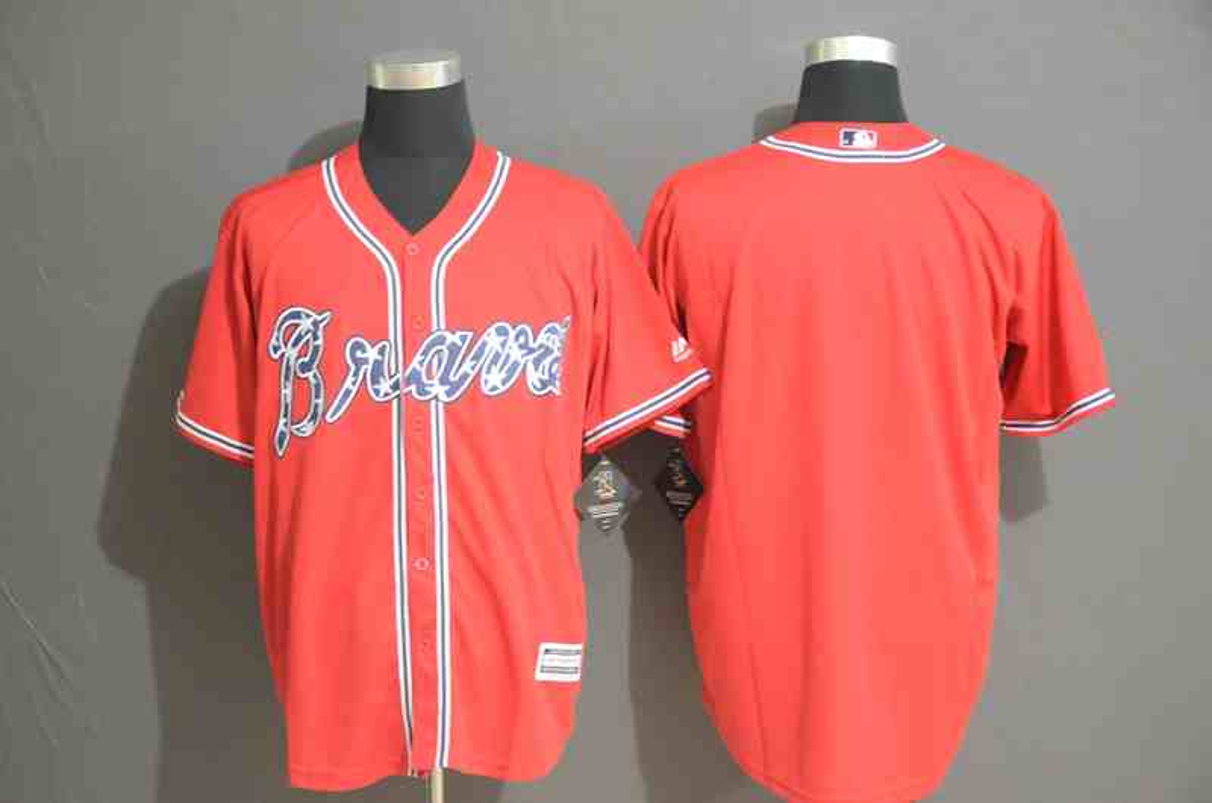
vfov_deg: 18.8
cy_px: 402
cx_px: 606
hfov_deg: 28.1
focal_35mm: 72
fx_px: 2419
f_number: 5
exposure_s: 1/10
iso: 4000
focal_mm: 48
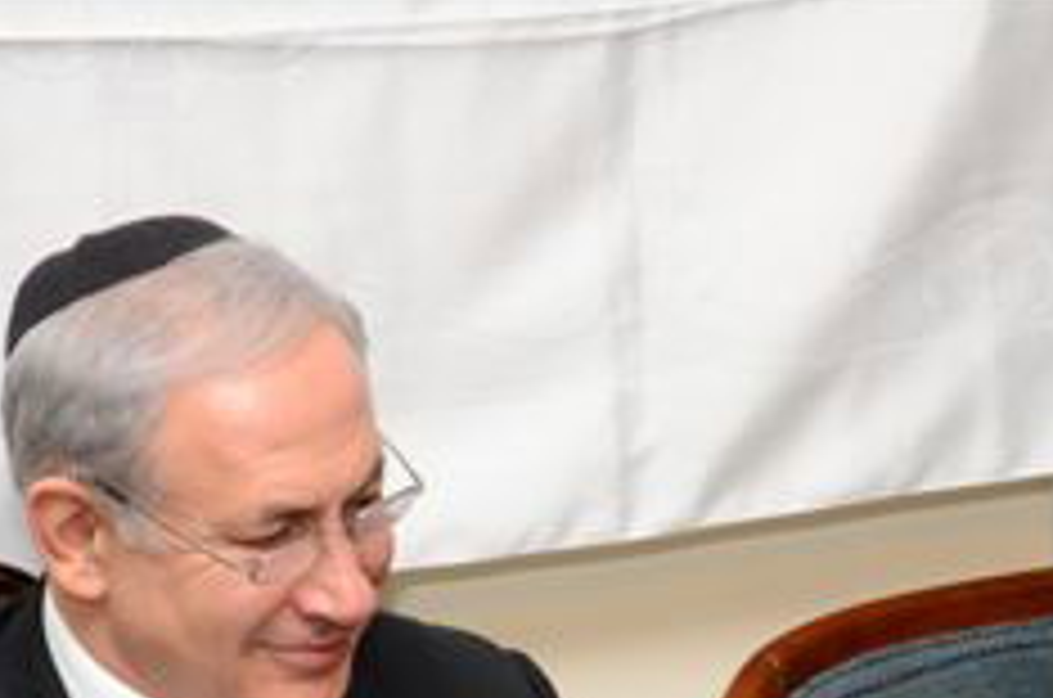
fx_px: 4787
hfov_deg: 12.5
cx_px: 814
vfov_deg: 8.2
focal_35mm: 164
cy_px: 932
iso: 800
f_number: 5.6
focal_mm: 40
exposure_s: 1/80
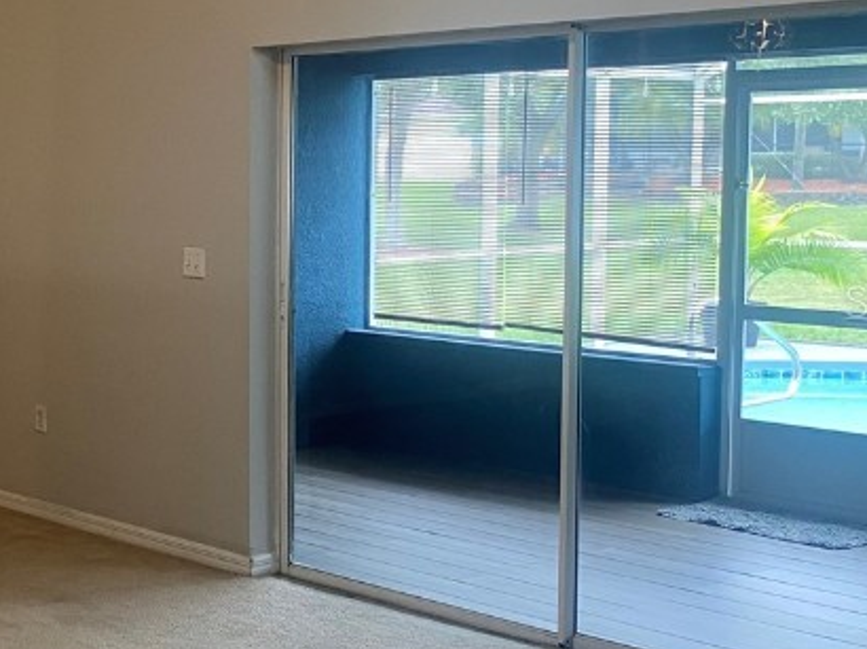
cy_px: 300
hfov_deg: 27.7
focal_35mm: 65
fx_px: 1627
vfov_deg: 22.6
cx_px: -38
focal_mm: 4.25
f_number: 1.8
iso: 125
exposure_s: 1/60
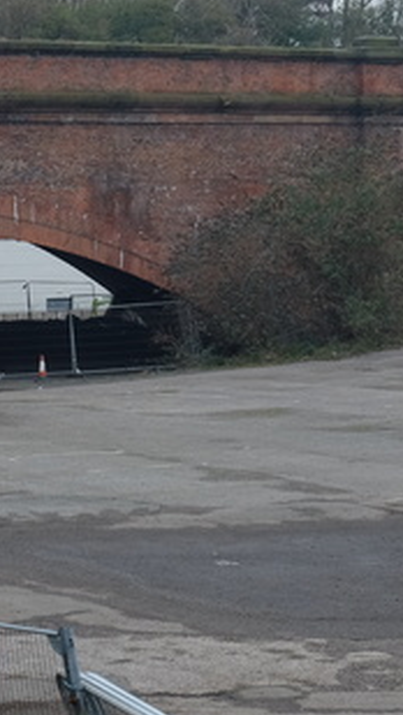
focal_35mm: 121
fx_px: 2297
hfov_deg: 9.8
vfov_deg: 17.7
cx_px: -181
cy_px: 278
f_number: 5.6
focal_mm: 30.2
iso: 400
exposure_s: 1/160
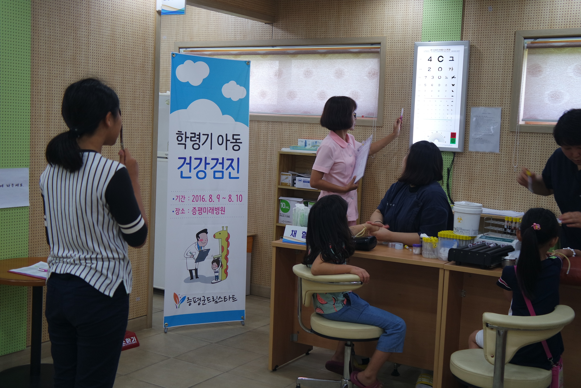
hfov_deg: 43.6
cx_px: 290
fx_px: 726
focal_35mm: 45
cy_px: 194
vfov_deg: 29.9
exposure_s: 1/60
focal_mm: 17
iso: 200
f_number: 1.8
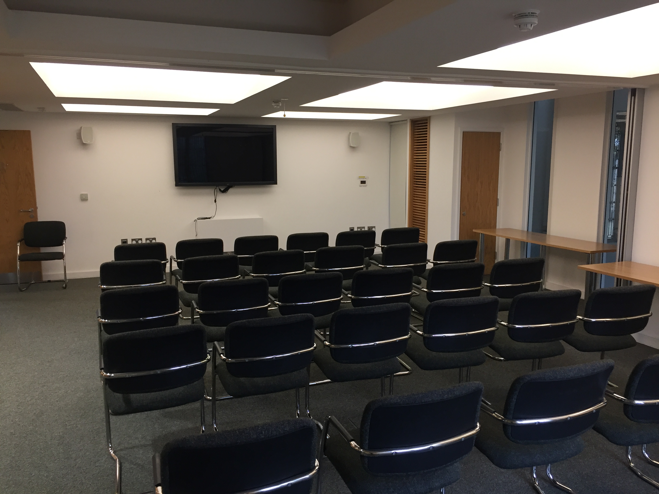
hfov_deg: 61.7
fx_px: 552
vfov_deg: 48.2
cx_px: 330
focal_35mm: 29
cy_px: 247
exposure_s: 1/33
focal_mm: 4.15
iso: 64
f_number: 2.2
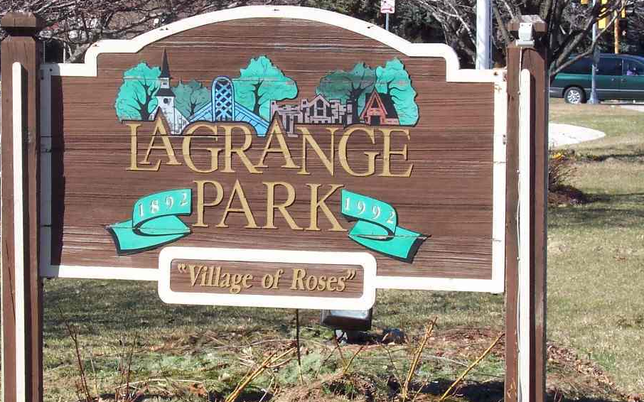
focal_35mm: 125
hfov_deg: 16.7
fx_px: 2194
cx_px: 246
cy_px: 145
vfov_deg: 10.5
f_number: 8
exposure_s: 1/125
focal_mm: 13.5
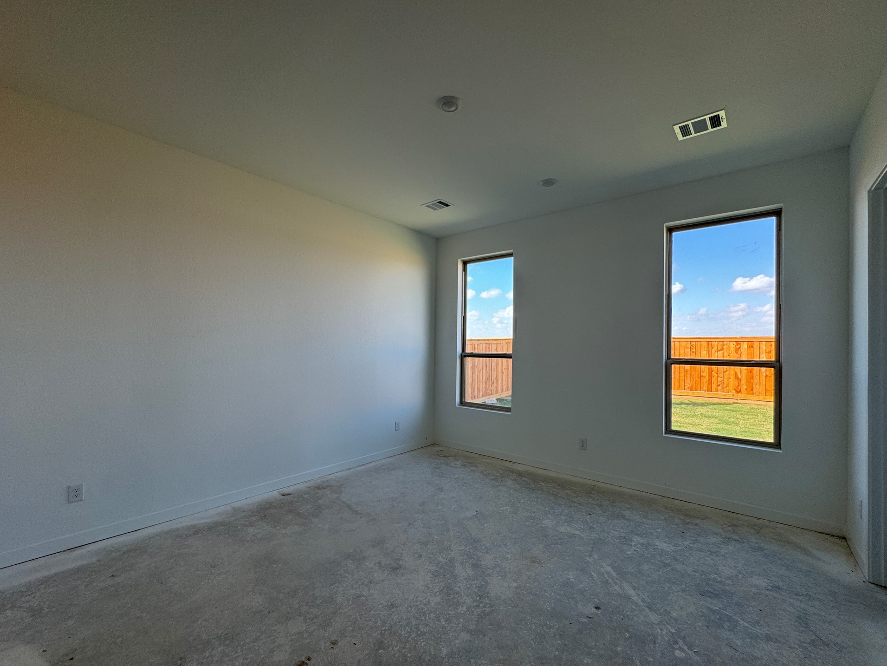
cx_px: 437
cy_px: 345
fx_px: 384
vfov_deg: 81.7
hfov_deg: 98.2
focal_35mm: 15
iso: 50
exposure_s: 1/99
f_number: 2.2
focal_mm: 2.22
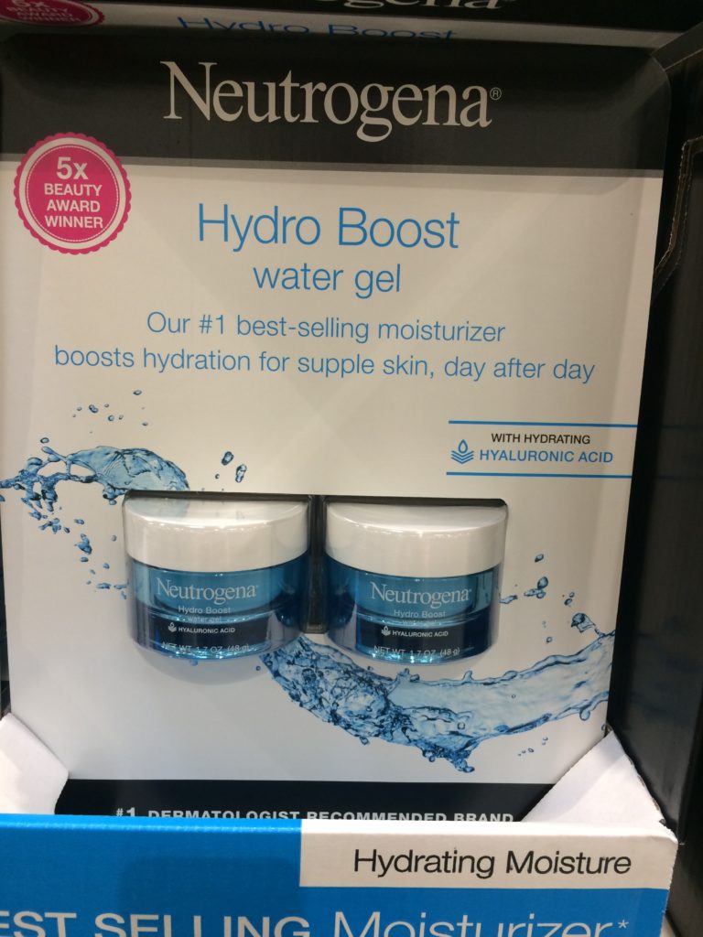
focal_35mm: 29
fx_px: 785
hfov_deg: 48.2
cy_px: 468
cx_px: 352
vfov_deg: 61.7
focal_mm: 4.15
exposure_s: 1/30
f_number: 2.2
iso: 80
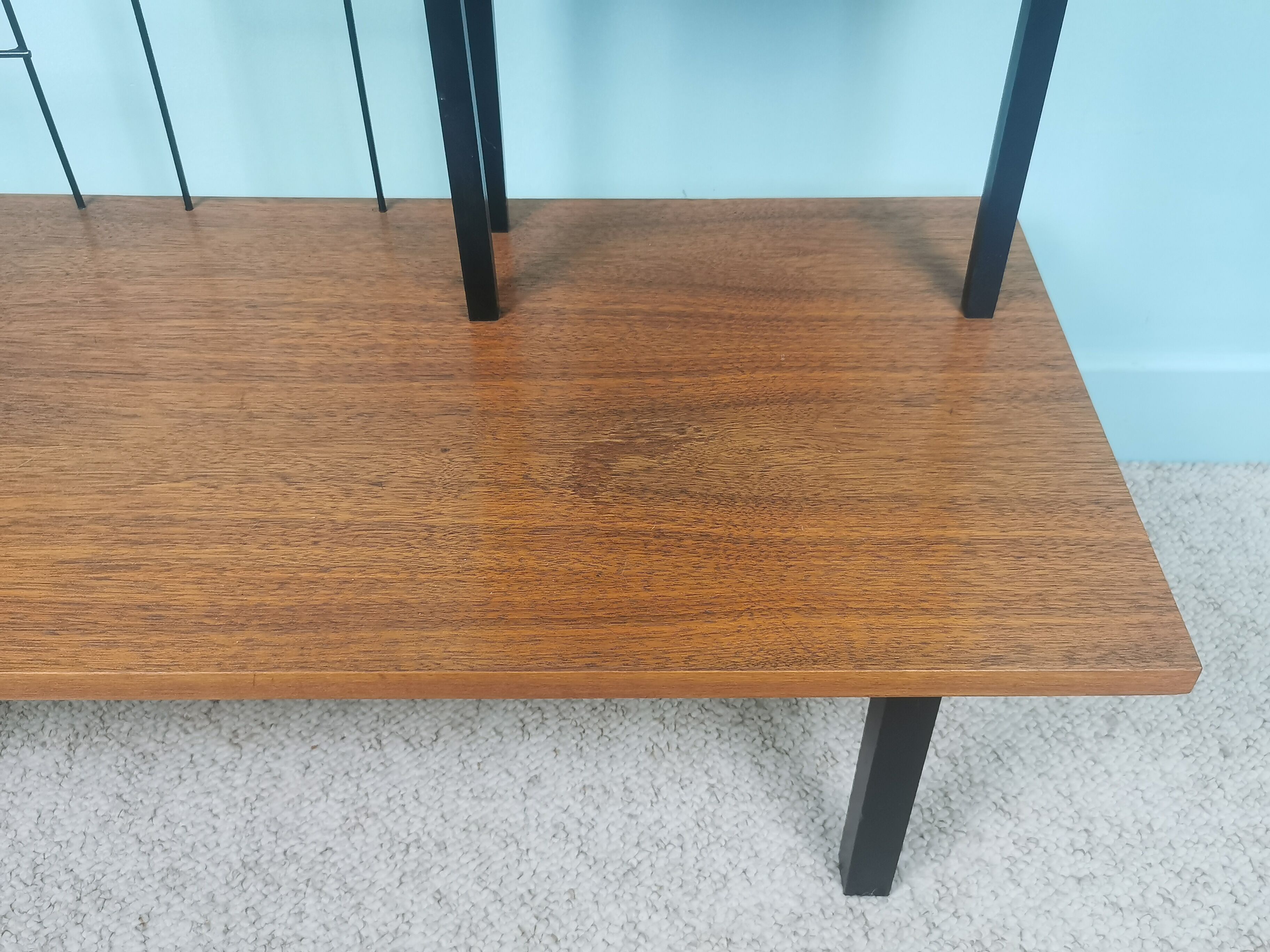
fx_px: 1211
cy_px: 476
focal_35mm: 33
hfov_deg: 55.4
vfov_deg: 42.9
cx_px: 635
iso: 200
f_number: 1.8
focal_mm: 5.58
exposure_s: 1/100
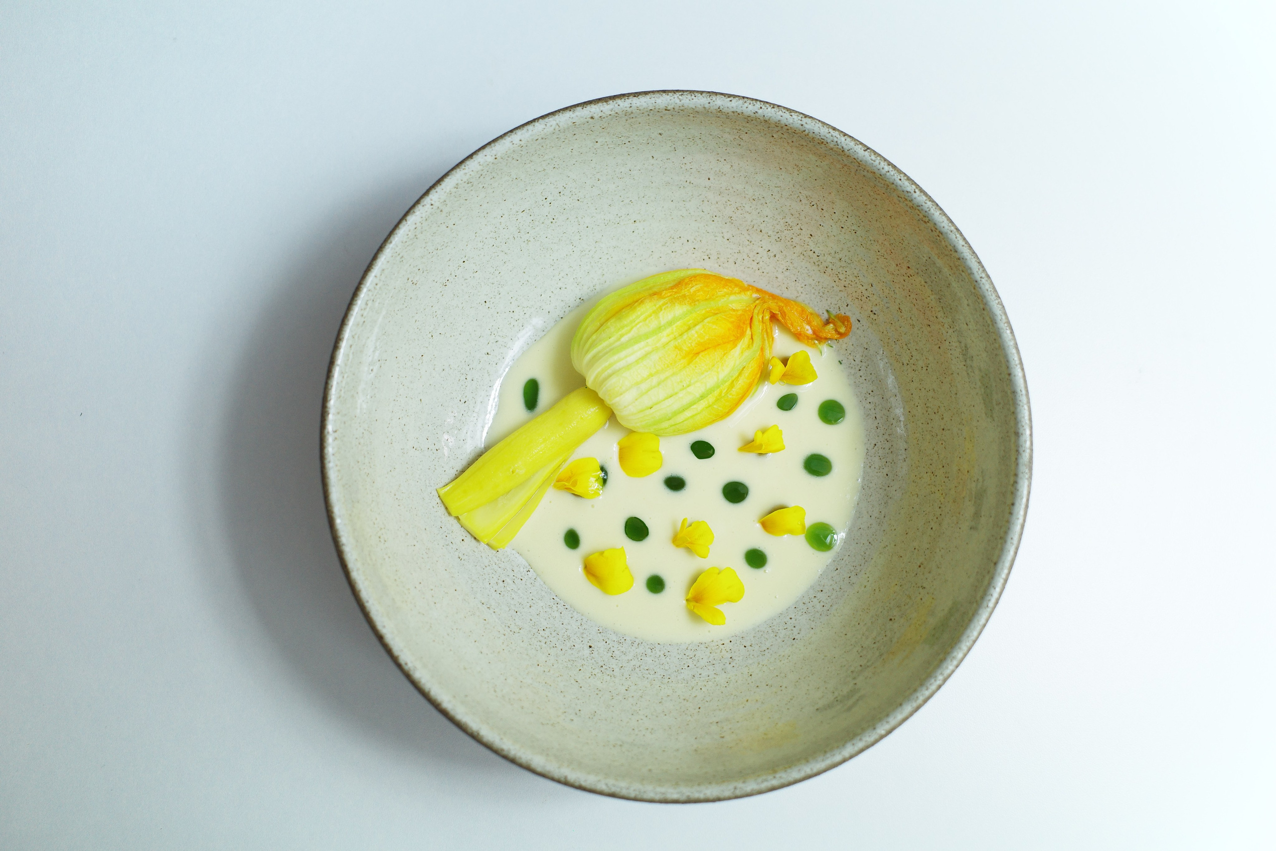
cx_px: 638
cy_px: 426
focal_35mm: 28
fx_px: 992
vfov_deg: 46.4
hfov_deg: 65.5
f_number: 2.8
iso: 200
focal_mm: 18.3
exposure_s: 1/125
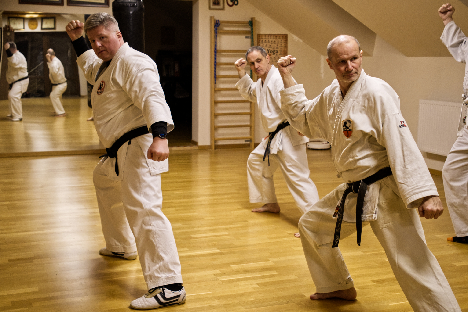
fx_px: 533
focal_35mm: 41
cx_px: 234
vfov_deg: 32.7
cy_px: 156
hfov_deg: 47.4
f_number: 2.8
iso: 1000
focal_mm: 27.6
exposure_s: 1/100
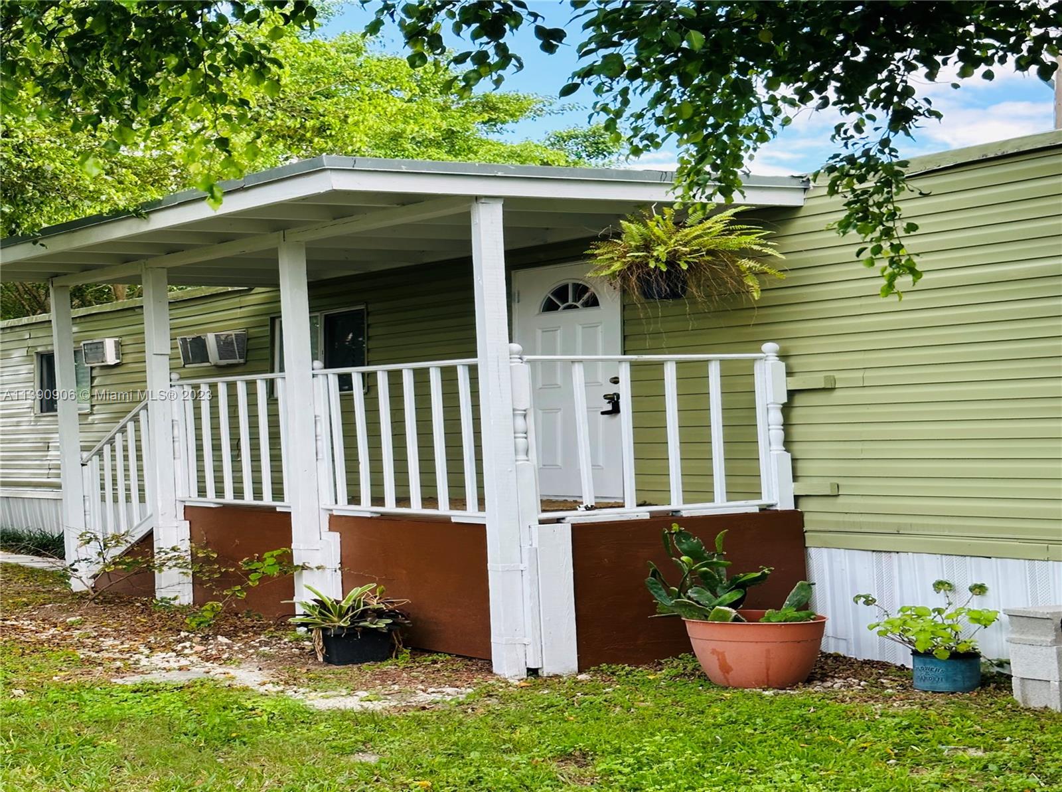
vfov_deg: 30.1
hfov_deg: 39.7
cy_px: 396
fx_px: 1469
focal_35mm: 48
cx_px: 531
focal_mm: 6.86
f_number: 1.78
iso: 64
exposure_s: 1/496
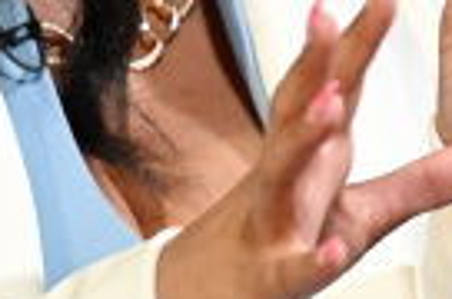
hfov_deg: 1.6
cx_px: -86
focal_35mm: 1320
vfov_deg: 1.0
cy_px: 121
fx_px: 16535
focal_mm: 175
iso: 2000
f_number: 3.5
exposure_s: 1/320
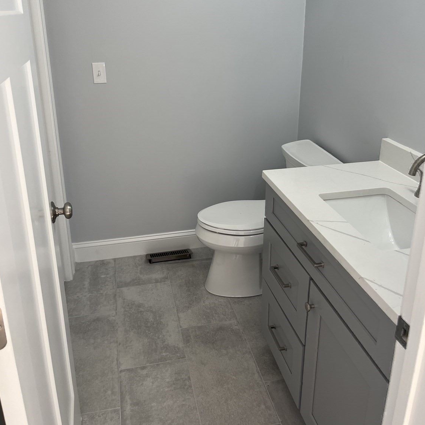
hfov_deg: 52.5
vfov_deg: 51.8
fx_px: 431
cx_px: 213
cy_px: 152
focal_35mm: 31
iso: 64
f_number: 1.6
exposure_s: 1/120
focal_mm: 5.1
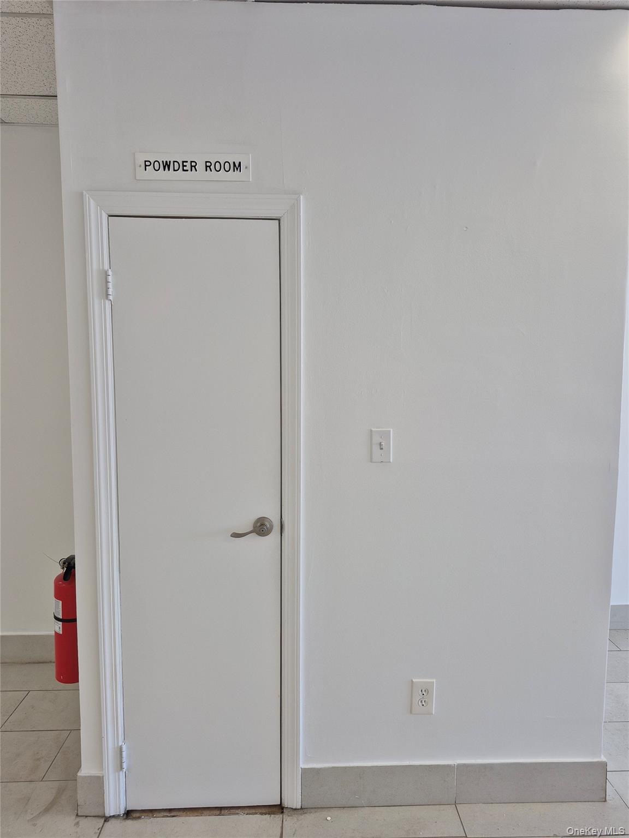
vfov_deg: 73.9
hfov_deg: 58.9
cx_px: 314
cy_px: 419
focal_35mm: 23
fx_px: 557
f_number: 1.8
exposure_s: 1/120
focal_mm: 5.4
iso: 50
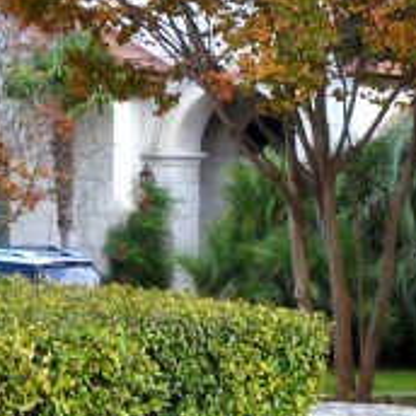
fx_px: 2515
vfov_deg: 8.8
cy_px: 876
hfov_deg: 9.4
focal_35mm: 185
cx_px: 268
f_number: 3.6
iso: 80
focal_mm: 6.5
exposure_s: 1/160
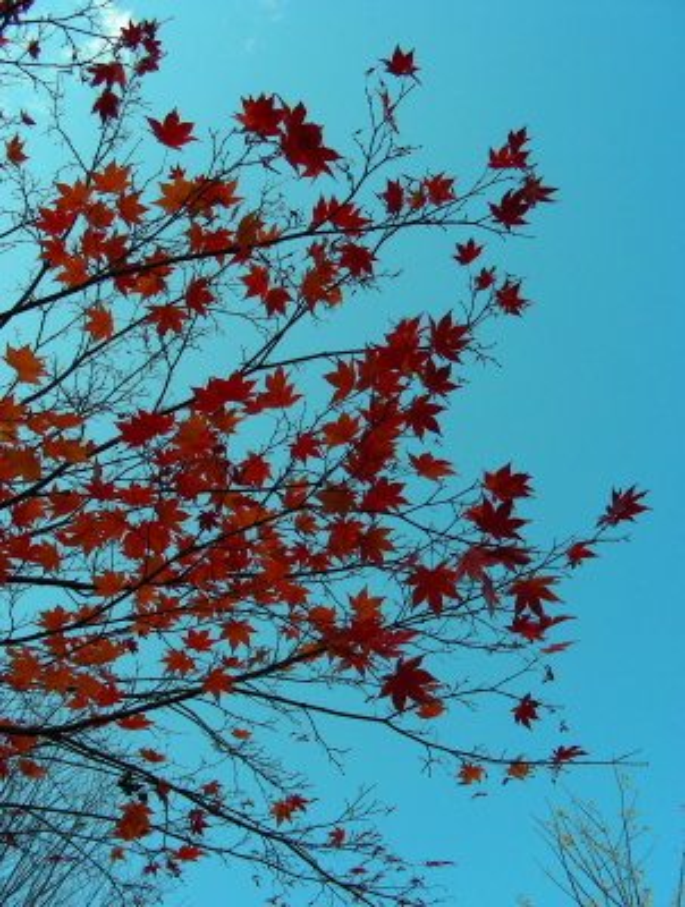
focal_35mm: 38
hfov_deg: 37.9
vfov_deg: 48.9
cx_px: 342
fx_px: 998
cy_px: 454
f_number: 4
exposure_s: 1/242
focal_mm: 6.3
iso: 50
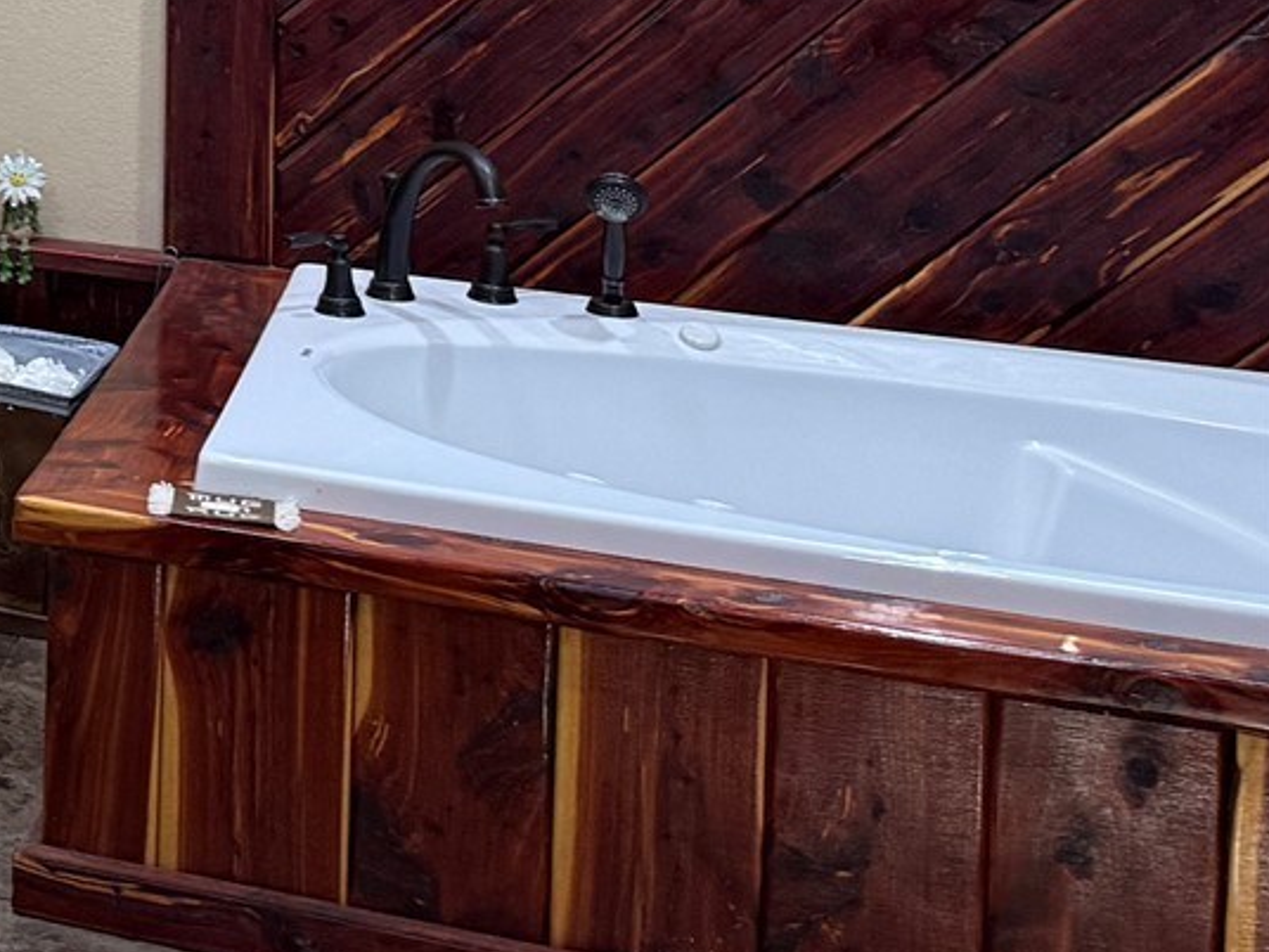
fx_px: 3153
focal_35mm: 86
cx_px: -997
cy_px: -471
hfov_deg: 18.2
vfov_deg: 15.8
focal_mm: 6.76
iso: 250
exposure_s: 1/60
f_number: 1.78
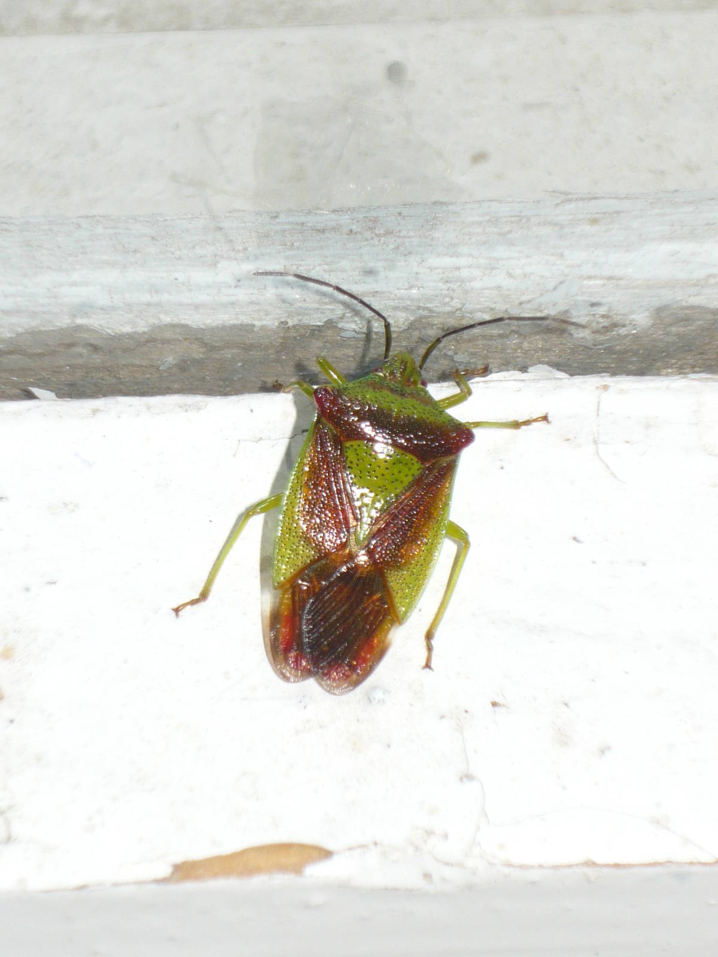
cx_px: 359
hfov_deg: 9.3
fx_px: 4425
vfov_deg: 12.3
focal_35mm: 160
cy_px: 478
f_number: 5.1
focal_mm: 16.5
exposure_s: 1/60
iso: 100
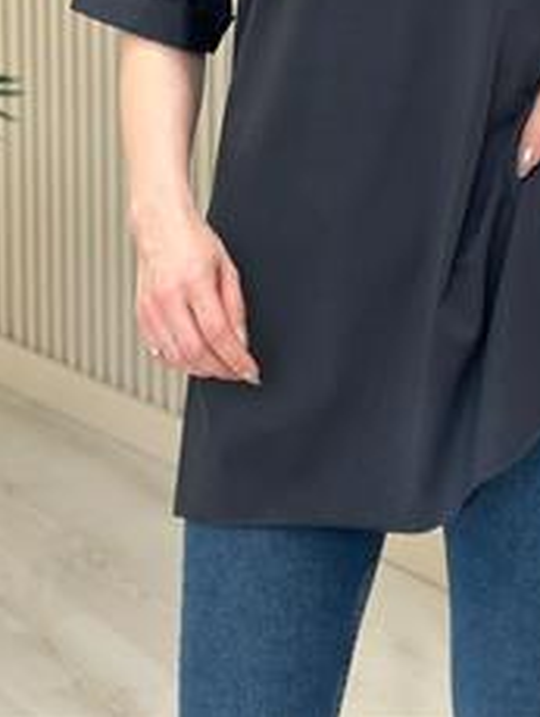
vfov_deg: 17.0
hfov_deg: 13.3
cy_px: -108
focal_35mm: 111
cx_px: 462
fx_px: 2304
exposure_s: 1/137
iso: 64
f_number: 1.78
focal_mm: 6.86
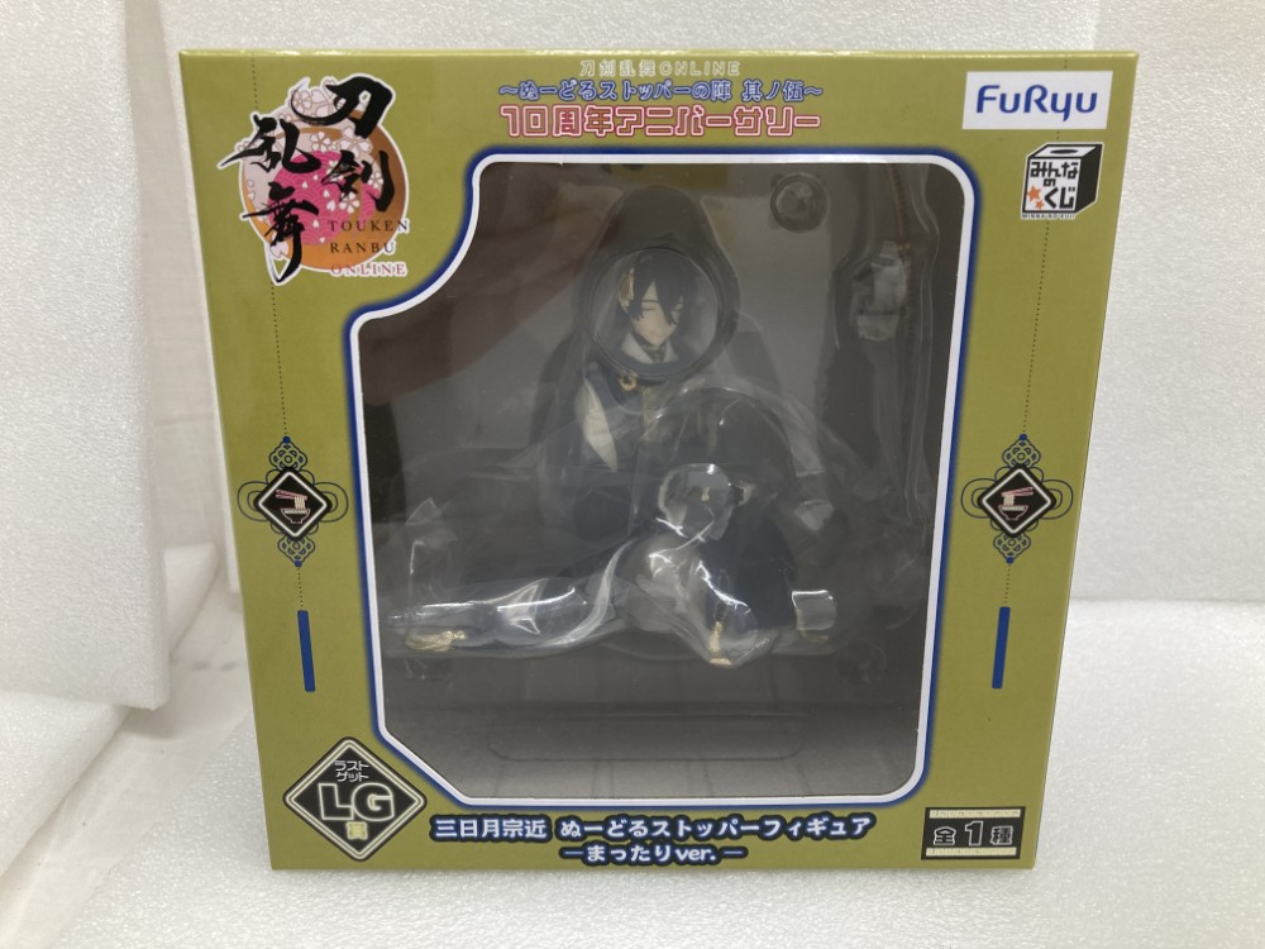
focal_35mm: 28
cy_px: 474
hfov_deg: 63.4
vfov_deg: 49.7
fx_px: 1023
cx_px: 632
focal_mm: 3.99
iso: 50
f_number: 1.8
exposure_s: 1/50
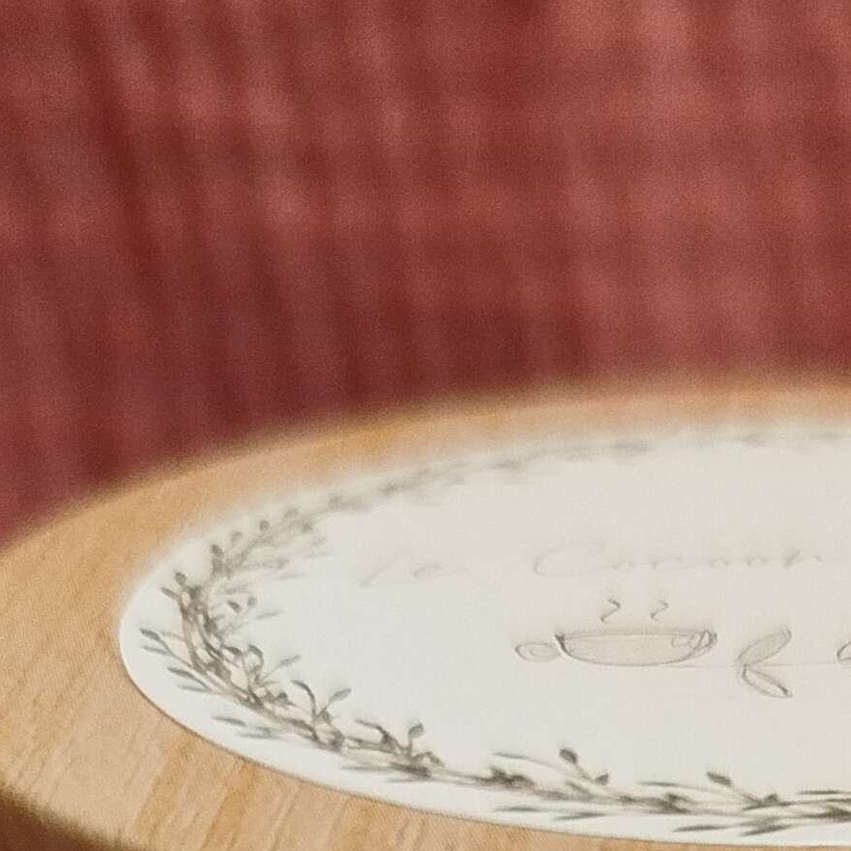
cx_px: 922
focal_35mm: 96
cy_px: 1634
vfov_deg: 15.1
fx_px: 2670
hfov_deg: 17.5
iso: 500
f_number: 1.7
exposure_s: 1/33
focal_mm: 5.31
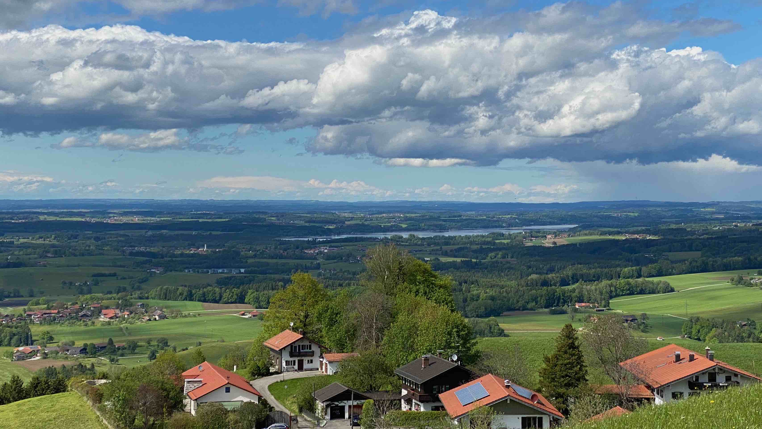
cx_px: 415
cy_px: 191
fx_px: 1354
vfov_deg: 18.0
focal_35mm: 67
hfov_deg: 31.4
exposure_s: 1/2398
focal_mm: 6
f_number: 2
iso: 20
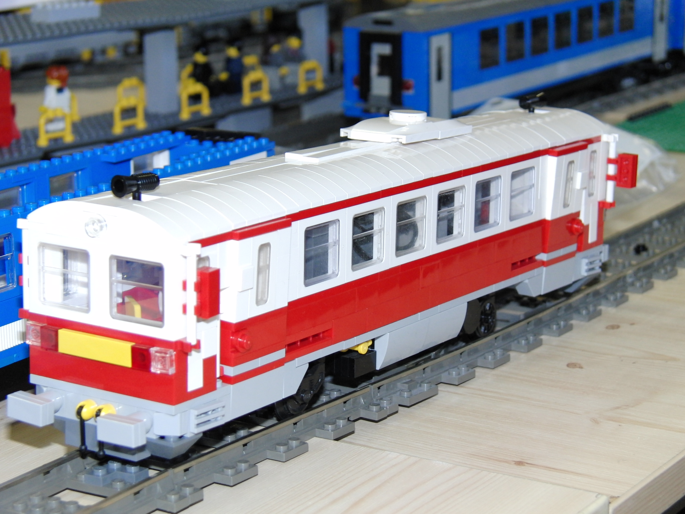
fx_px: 1840
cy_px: 257
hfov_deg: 21.1
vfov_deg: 15.9
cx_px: 342
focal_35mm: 93
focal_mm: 18.8
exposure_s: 1/60
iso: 200
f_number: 3
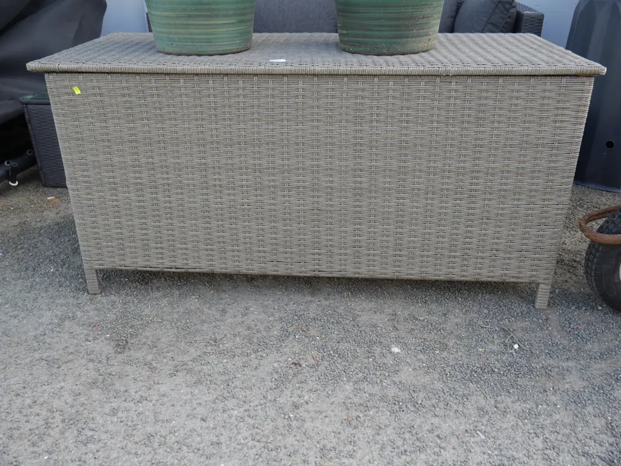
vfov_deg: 46.8
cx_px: 310
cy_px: 233
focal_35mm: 30
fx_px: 538
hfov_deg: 59.9
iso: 200
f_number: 4.5
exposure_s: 1/100
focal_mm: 15
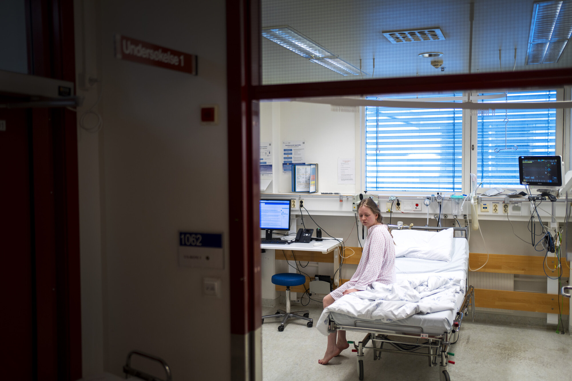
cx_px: 286
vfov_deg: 37.8
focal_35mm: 35
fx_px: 556
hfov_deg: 54.4
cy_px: 190
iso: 125
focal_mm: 35
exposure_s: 1/125
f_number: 1.8
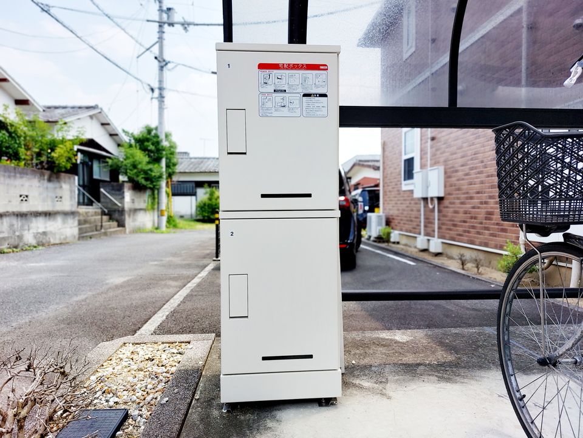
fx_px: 404
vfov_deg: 56.8
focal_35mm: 24
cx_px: 292
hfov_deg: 71.6
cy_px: 219
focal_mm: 5.23
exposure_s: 1/760
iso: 25
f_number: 1.8
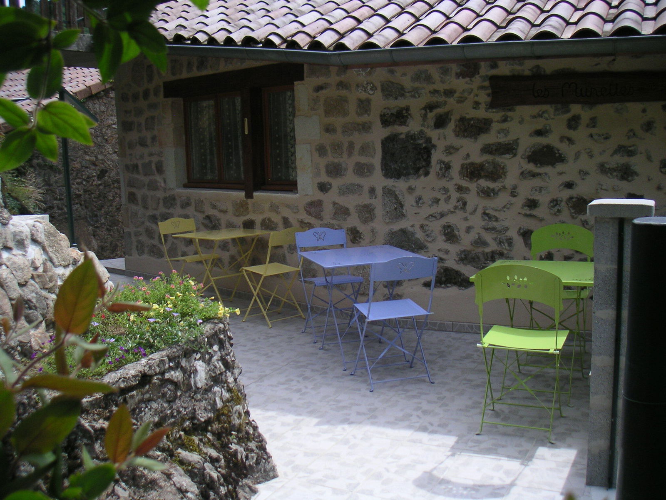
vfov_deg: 38.7
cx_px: 333
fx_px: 712
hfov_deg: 50.1
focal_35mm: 37
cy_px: 250
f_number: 2.8
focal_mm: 5.7
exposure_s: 1/500
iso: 50
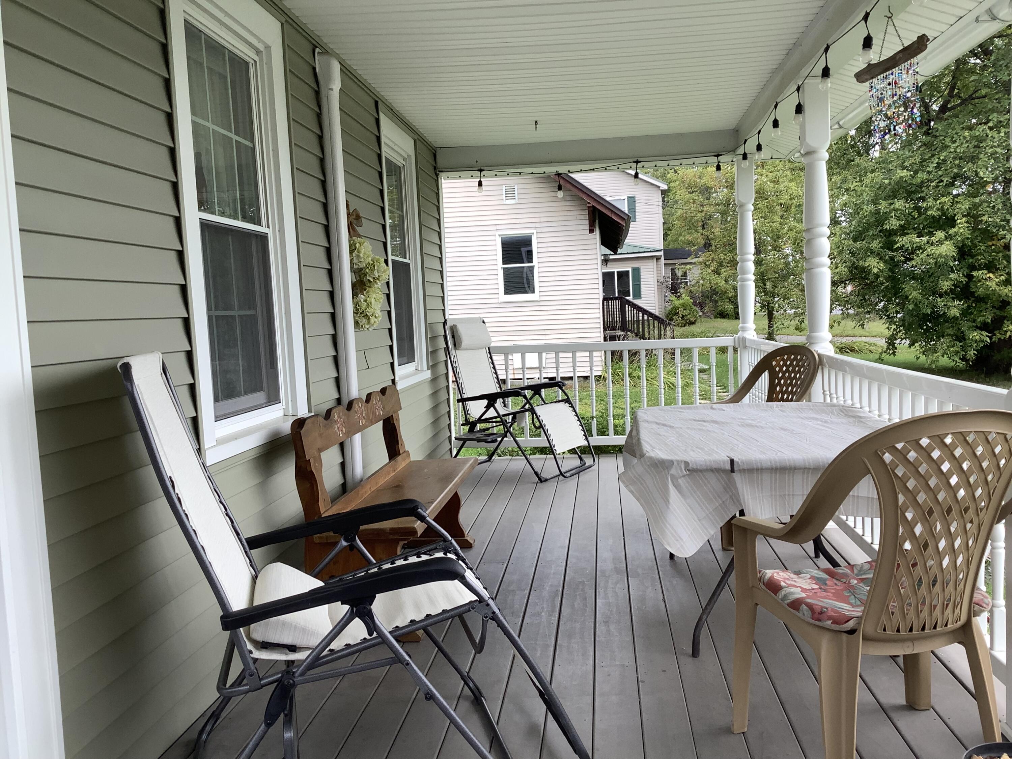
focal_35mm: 31
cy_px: 380
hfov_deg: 58.4
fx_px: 906
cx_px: 506
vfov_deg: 45.4
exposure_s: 1/173
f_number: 2.4
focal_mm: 3.3
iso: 25
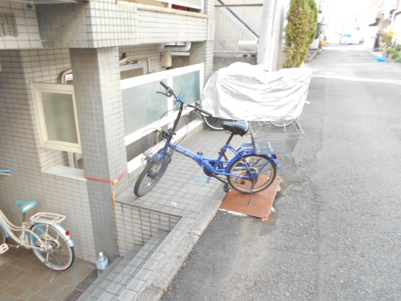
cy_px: 150
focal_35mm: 26
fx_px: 301
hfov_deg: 67.3
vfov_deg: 53.1
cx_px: 200
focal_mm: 4.6
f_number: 3.2
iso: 80
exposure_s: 1/40
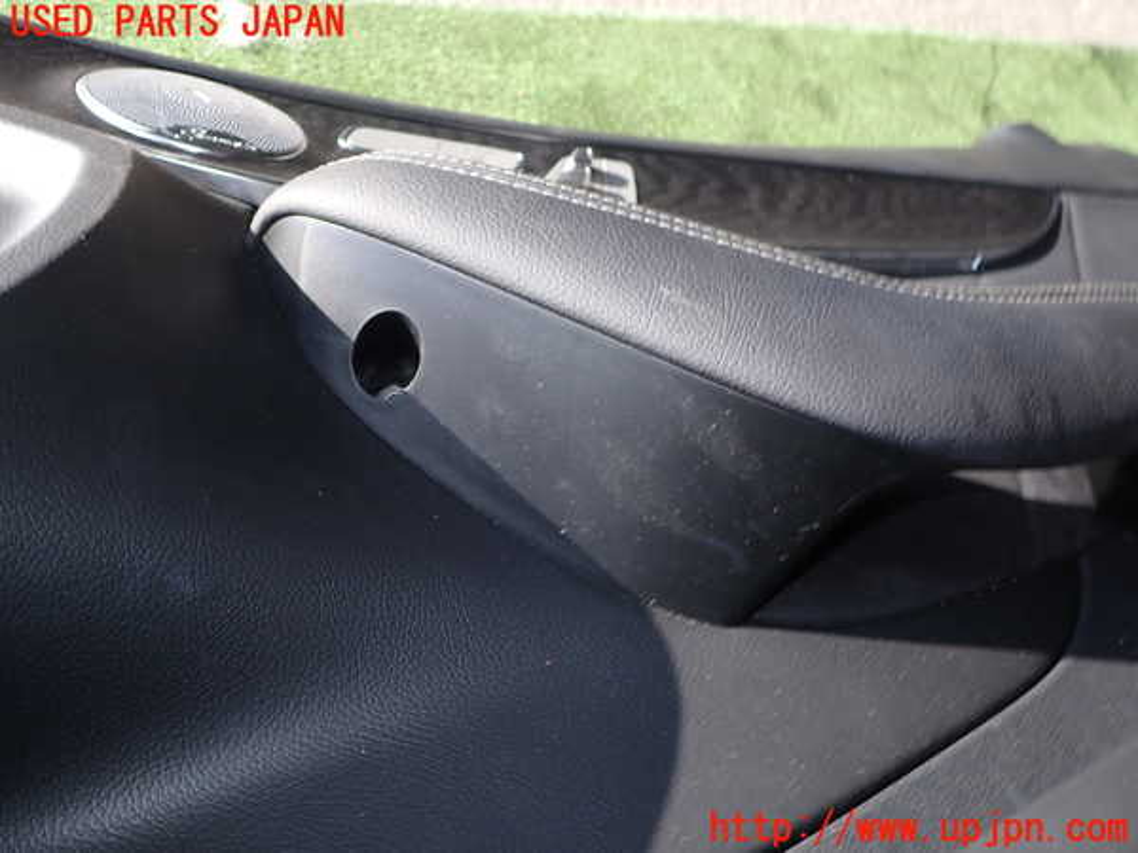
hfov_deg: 60.0
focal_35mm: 30
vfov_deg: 46.8
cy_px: 426
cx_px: 569
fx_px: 986
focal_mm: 5.4
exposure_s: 1/30
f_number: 6.3
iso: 100
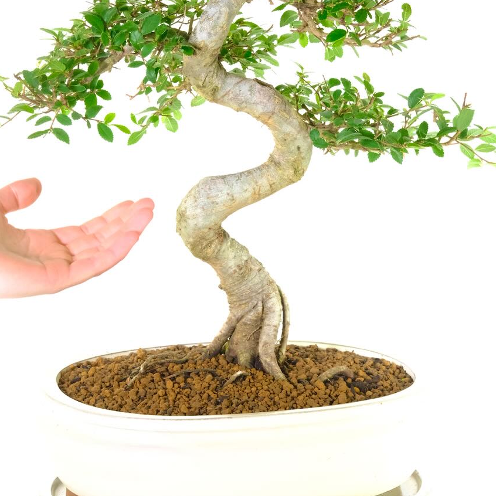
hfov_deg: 14.9
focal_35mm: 117
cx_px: 249
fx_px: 1897
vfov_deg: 14.9
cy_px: 190
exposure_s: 1/13
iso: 1600
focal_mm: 60.7
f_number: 11
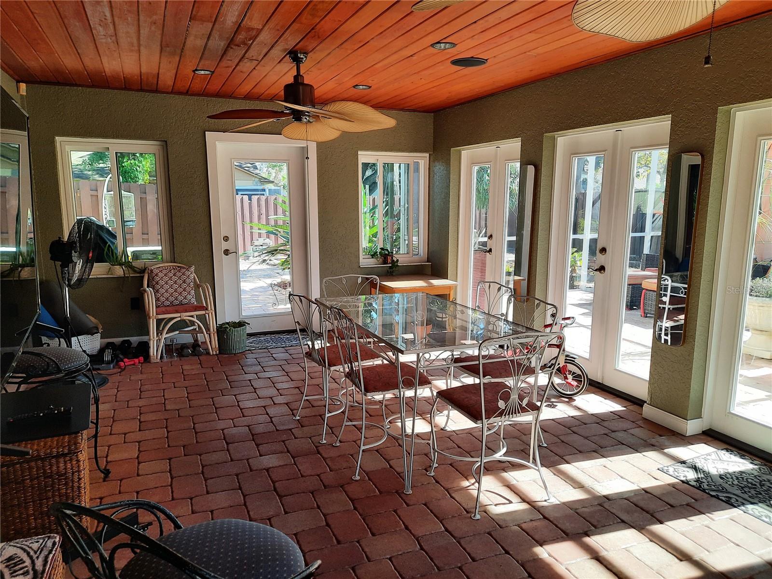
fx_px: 558
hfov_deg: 69.4
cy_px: 290
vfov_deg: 54.9
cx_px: 386
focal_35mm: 25
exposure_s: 1/60
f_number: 2
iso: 40
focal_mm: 4.6
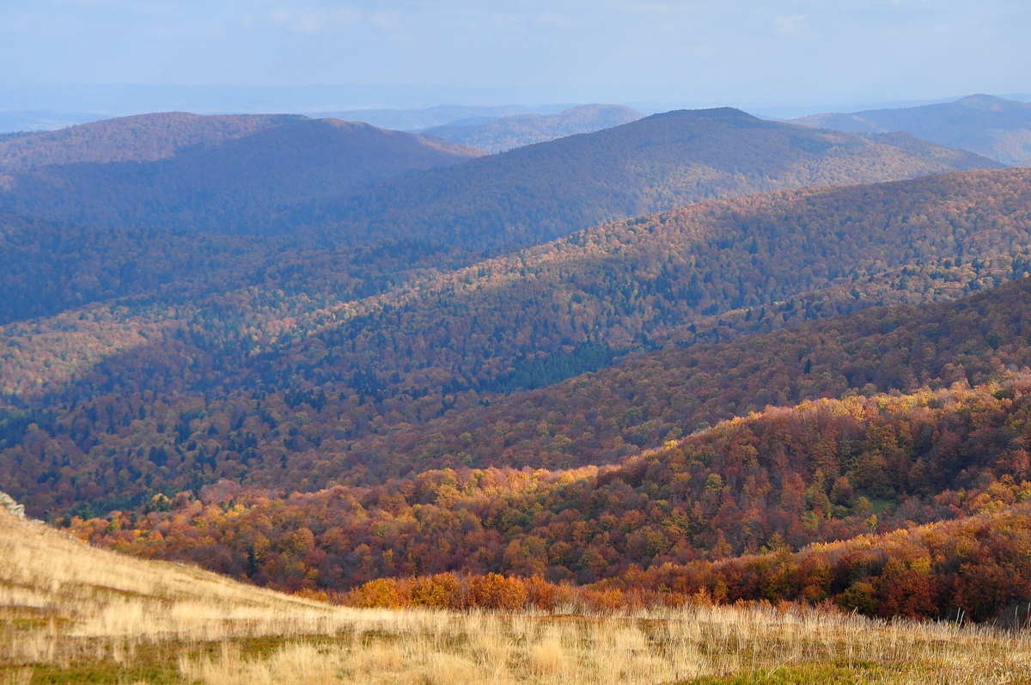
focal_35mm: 78
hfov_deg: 26.0
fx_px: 2231
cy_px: 342
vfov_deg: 17.4
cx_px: 516
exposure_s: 1/400
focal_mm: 52
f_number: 10
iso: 400
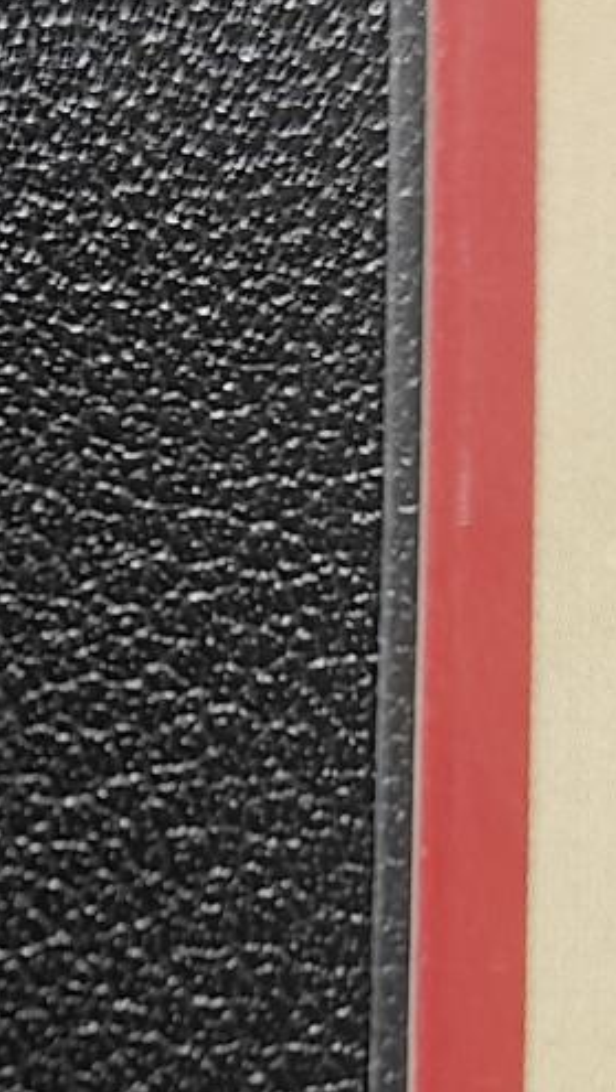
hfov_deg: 12.3
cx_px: -216
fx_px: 2754
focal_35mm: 95
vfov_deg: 22.0
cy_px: 949
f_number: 1.8
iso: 250
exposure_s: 1/33
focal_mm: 5.59
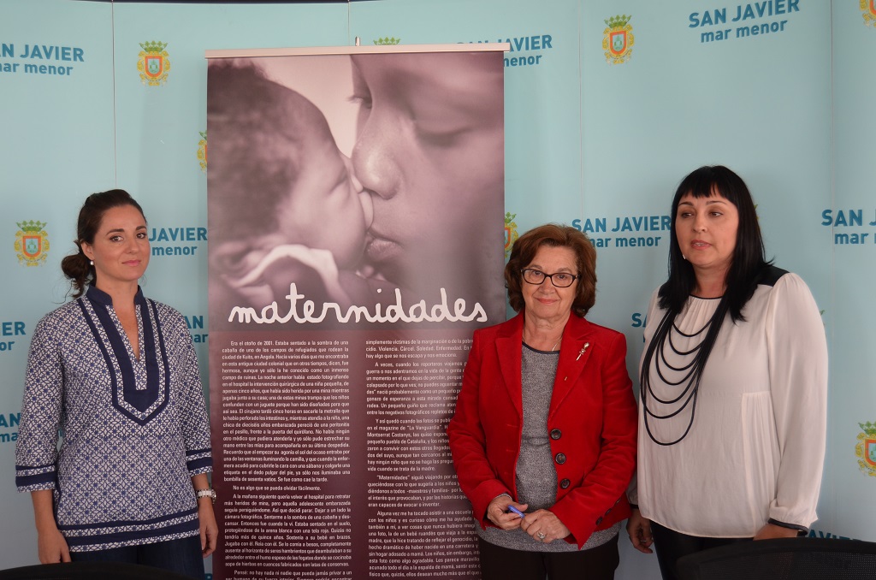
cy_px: 290
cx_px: 438
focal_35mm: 39
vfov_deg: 34.1
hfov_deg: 49.6
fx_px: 947
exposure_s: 1/60
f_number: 4
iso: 400
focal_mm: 26
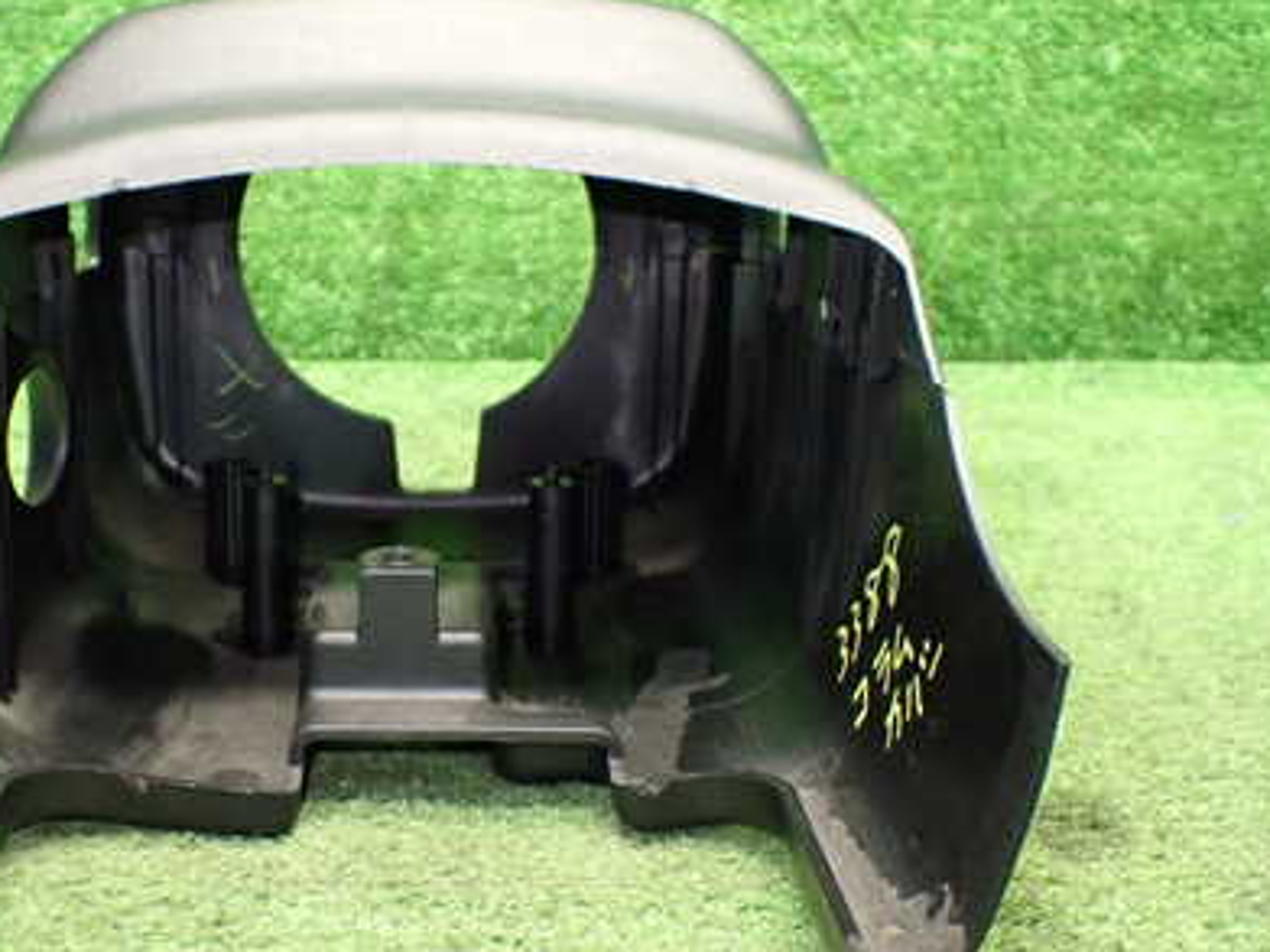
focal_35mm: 46
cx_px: 416
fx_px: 1687
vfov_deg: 31.5
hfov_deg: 40.7
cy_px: 543
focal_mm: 5.4
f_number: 2.3
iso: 800
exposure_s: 1/50
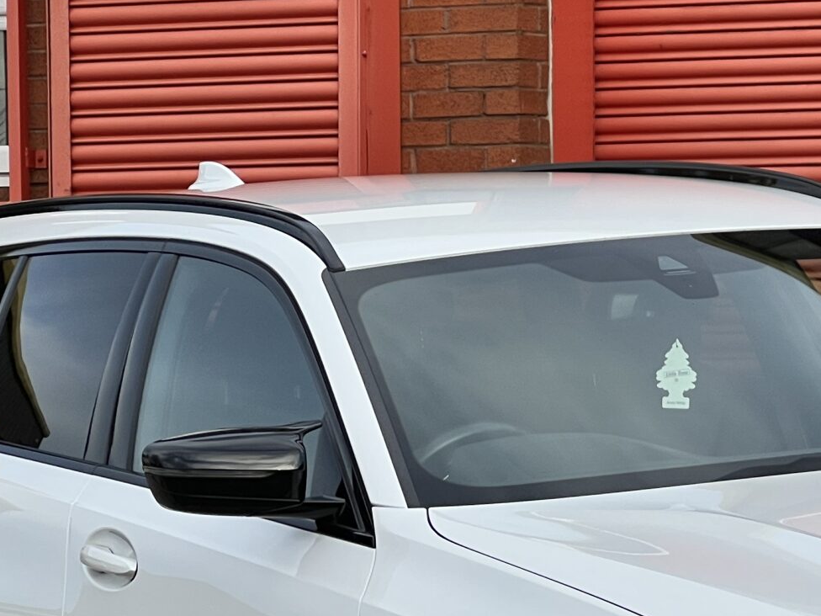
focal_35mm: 202
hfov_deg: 9.7
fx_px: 4791
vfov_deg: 7.3
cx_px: 747
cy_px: 443
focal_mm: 9
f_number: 2.8
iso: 32
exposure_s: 1/471
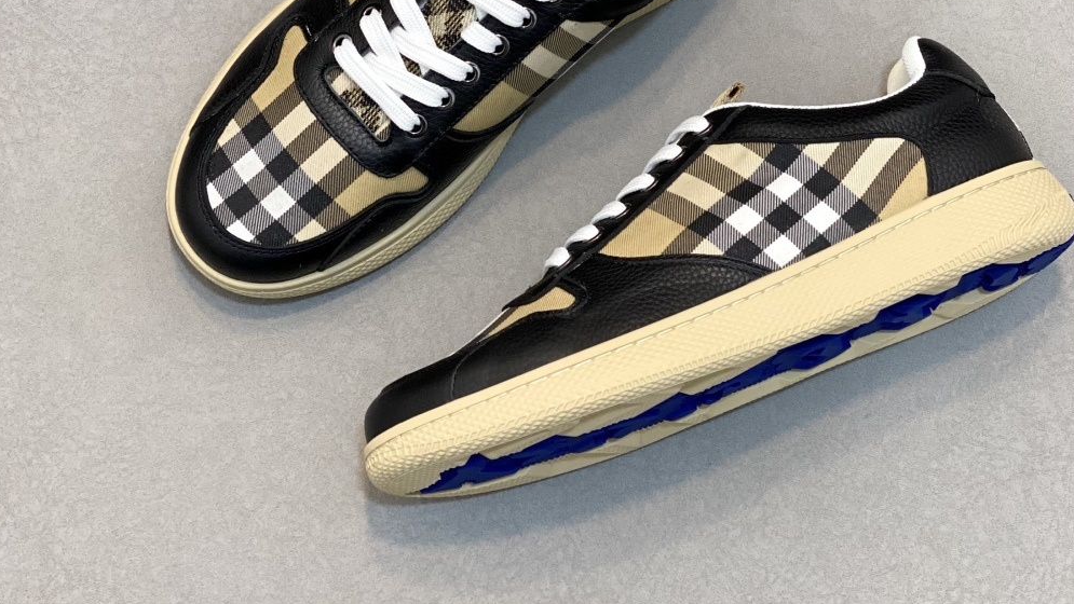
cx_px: 554
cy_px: 123
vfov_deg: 14.7
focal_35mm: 82
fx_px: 2336
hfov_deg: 25.9
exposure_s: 1/100
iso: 125
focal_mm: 6
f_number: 2
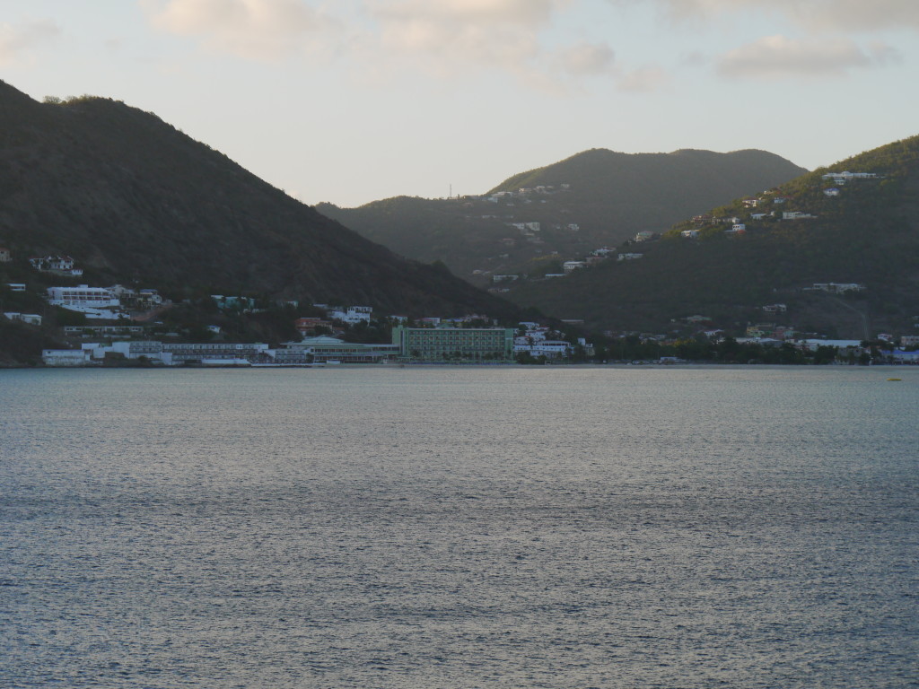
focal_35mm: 144
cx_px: 460
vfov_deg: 10.3
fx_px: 3823
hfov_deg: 13.7
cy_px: 344
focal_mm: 72
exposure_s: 1/400
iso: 160
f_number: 6.3
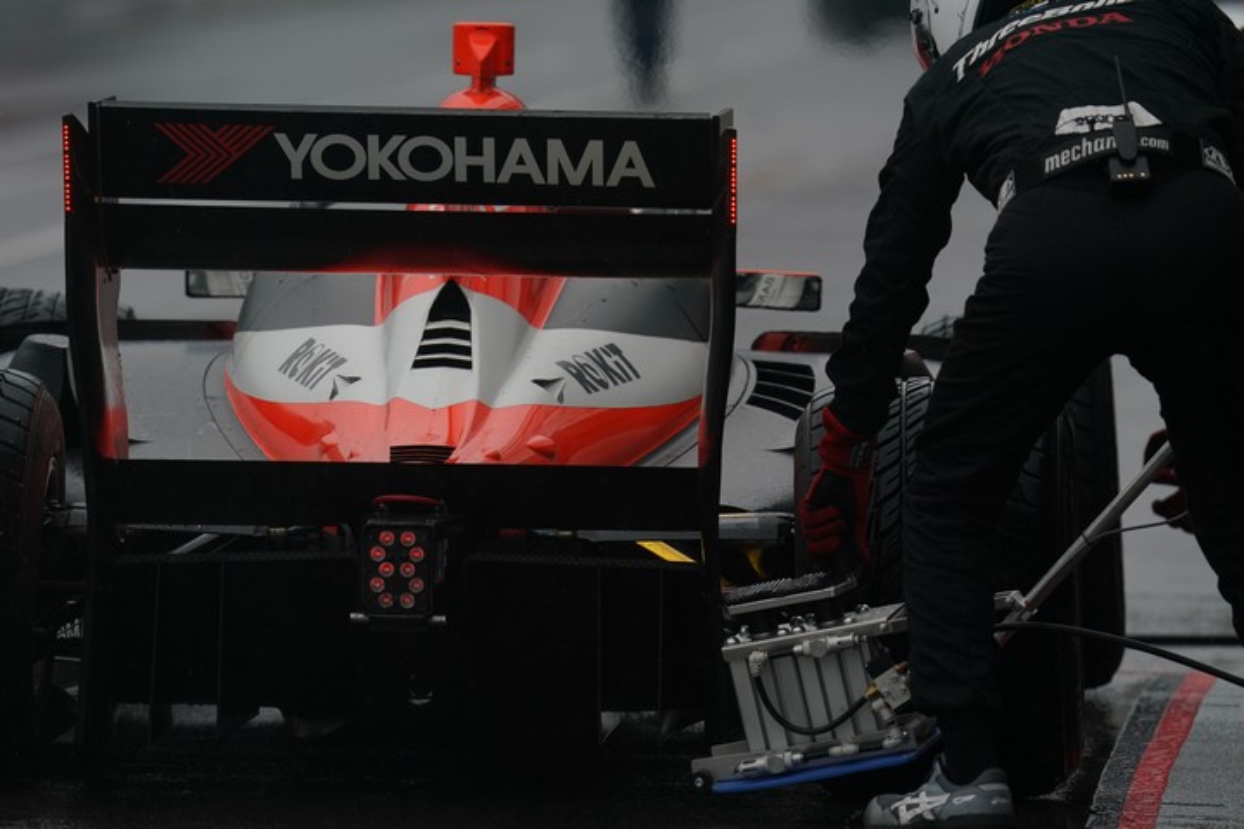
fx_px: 20732
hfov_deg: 3.4
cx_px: 622
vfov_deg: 2.3
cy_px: 414
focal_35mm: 600
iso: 320
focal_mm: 600
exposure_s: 1/800
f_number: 8
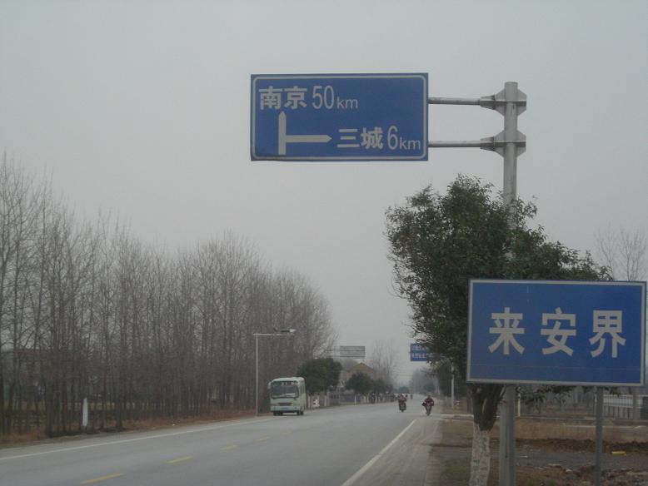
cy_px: 243
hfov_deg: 18.7
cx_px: 324
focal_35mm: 105
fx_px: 1966
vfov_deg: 14.1
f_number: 4.7
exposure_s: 1/60
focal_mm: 17.1
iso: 181
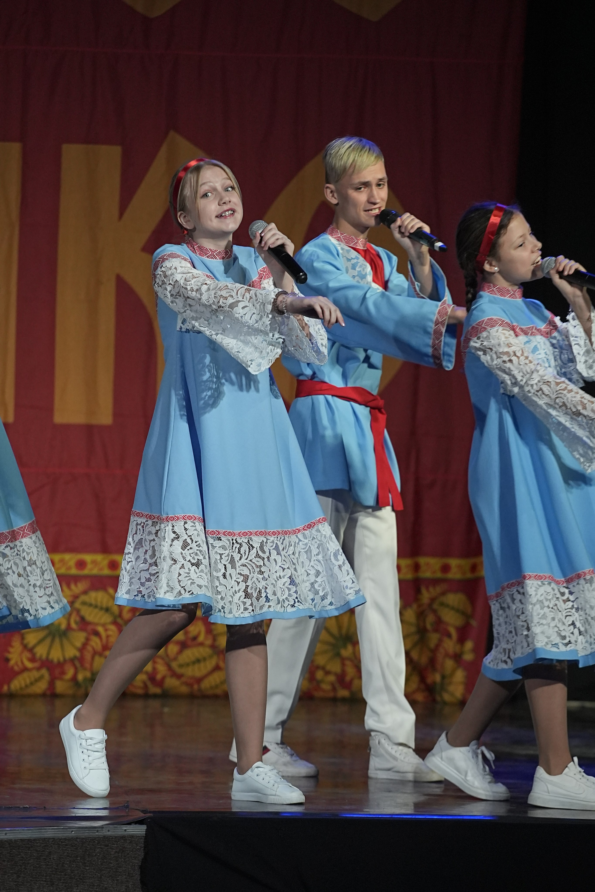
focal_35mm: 231
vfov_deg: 8.9
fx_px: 5726
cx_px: 298
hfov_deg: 5.9
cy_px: 446
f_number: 4
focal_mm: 154
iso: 2000
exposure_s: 1/400
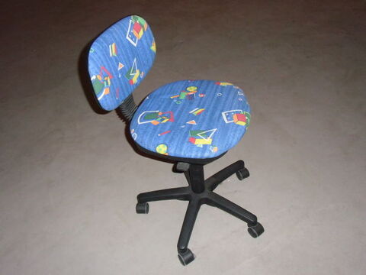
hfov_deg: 63.4
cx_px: 183
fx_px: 296
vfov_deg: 49.7
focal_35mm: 28
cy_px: 138
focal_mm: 4.87
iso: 400
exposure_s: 1/60
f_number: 3.3
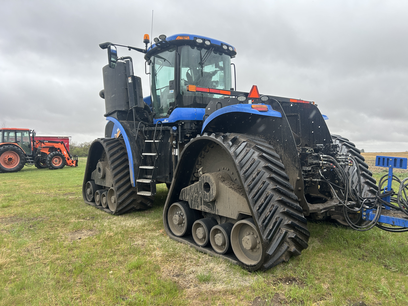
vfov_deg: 53.1
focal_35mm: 26
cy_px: 153
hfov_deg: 67.3
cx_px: 204
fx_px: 306
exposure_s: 1/894
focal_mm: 5.7
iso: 50
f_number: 1.5
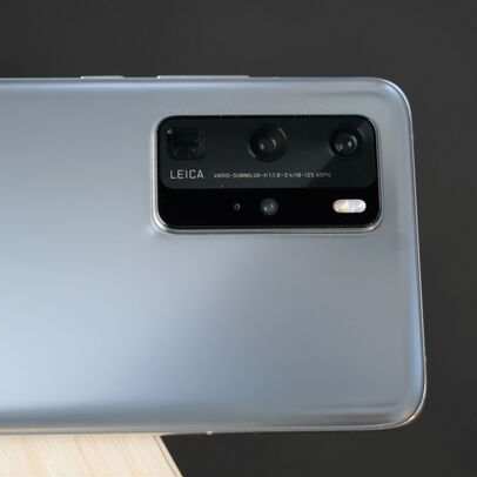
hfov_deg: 21.4
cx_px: 238
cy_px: 239
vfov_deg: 21.4
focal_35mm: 81
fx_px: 1263
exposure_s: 1/60
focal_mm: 63
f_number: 4
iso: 1600
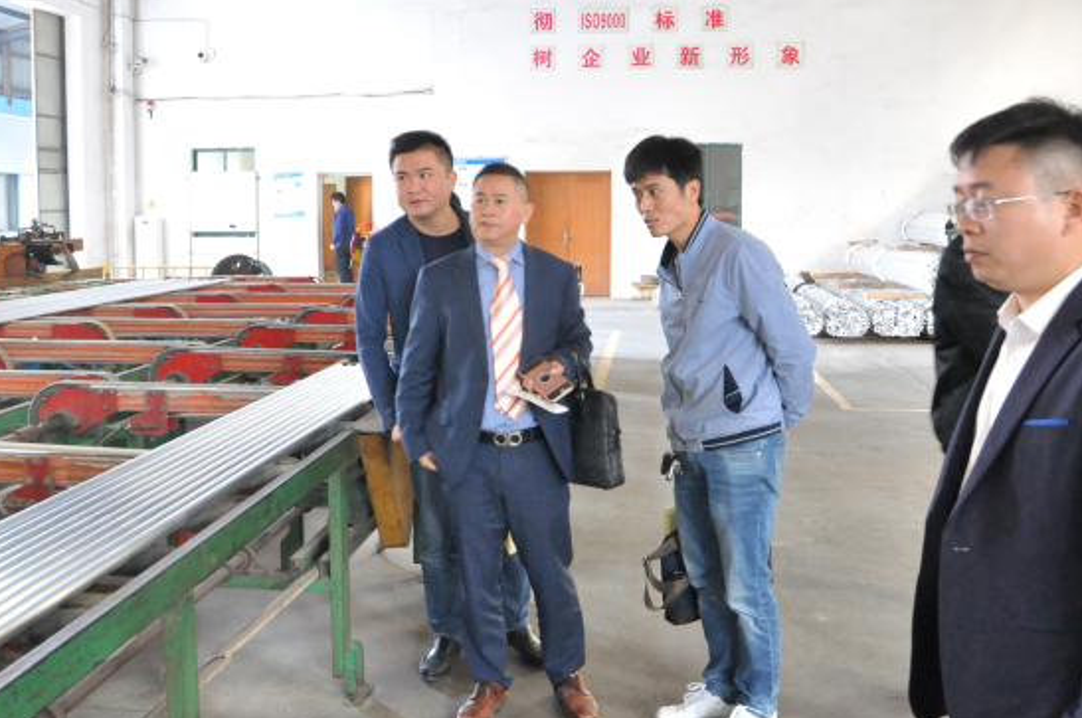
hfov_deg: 51.9
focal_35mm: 37
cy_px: 303
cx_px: 528
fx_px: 1110
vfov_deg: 35.8
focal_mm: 18
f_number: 5.6
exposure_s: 1/25
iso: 2200
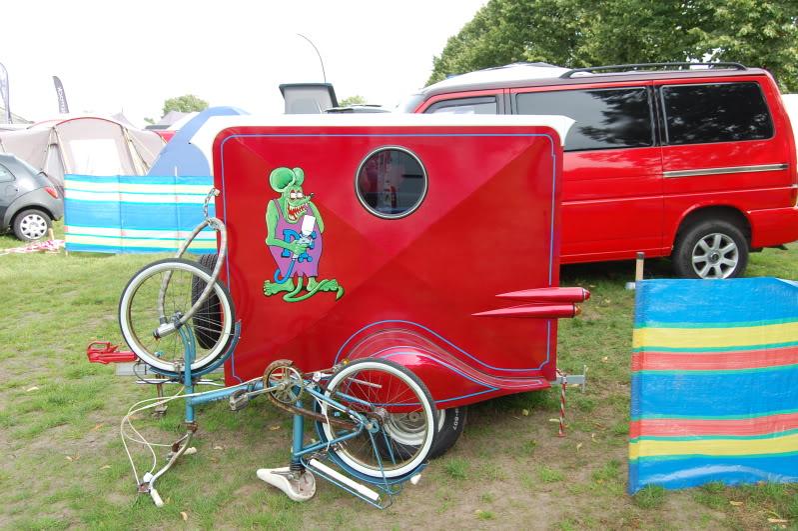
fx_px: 731
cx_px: 399
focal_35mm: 33
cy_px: 266
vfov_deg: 39.9
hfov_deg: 57.3
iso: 200
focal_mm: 22
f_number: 6.3
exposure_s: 1/160
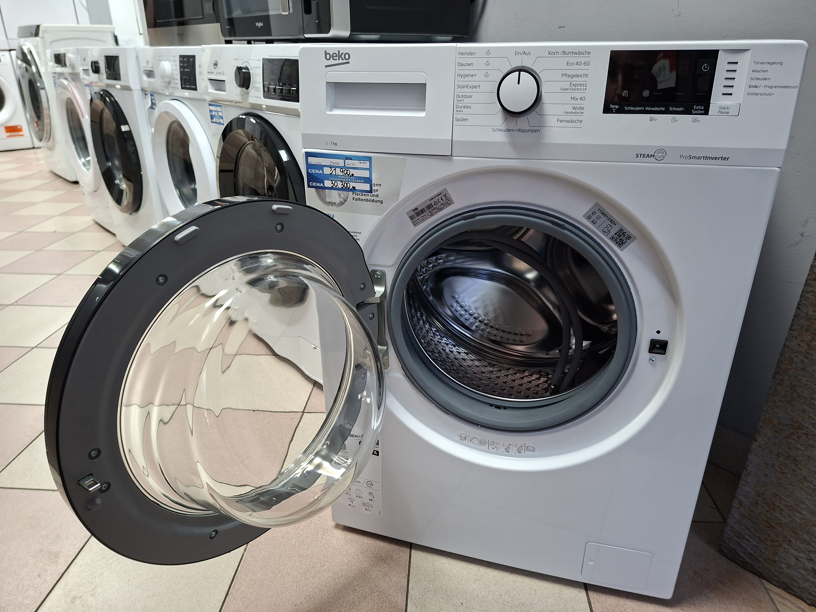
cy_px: 306
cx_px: 408
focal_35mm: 23
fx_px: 542
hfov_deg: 73.9
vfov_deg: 58.9
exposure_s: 1/33
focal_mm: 5.54
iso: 320
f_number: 1.8
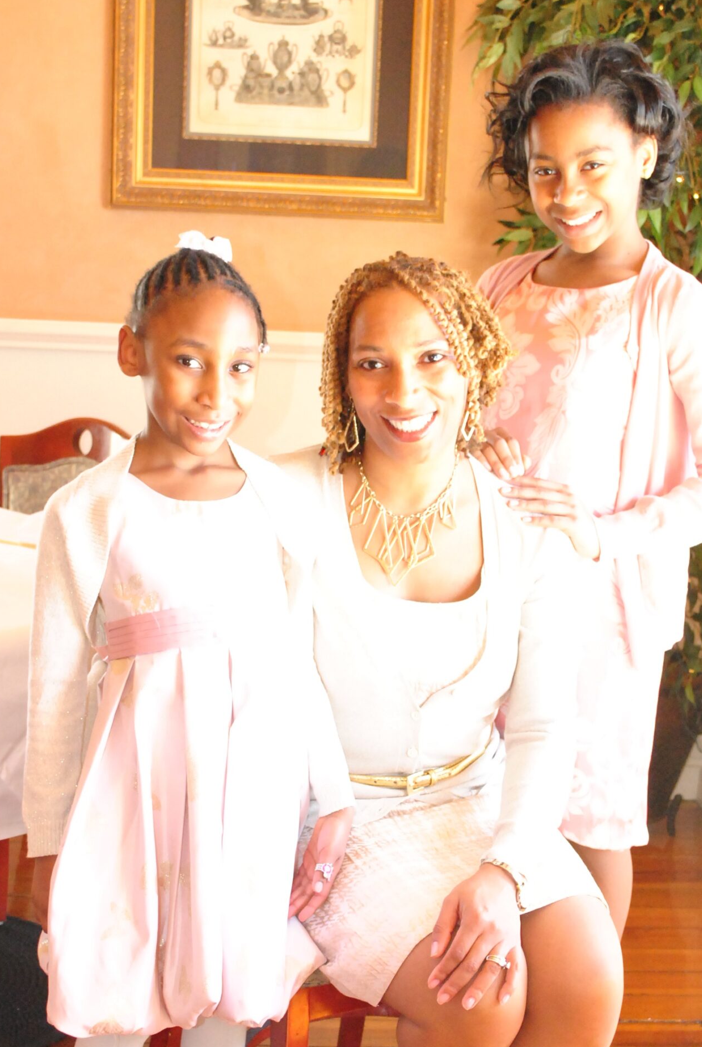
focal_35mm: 61
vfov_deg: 32.7
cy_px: 659
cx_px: 398
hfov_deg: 22.3
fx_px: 1777
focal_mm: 30
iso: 1600
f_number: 5.6
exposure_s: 1/60
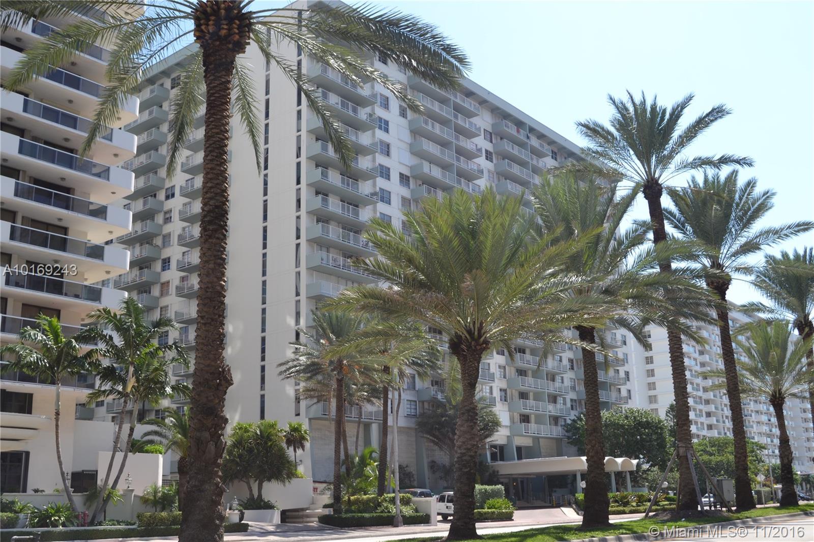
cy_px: 271
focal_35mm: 39
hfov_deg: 49.6
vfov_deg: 34.2
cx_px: 407
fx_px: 882
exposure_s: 1/200
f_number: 7.1
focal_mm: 26
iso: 100
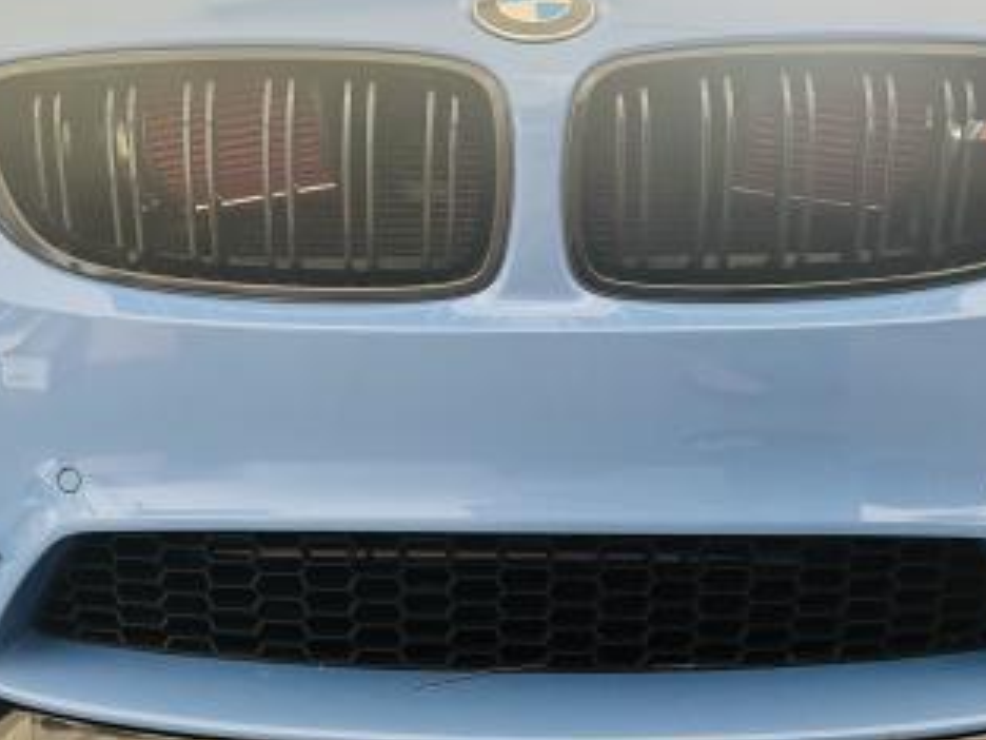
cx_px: 408
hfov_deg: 44.6
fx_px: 1196
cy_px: 361
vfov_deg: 34.3
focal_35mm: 42
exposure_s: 1/60
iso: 160
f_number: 1.6
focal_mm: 5.1
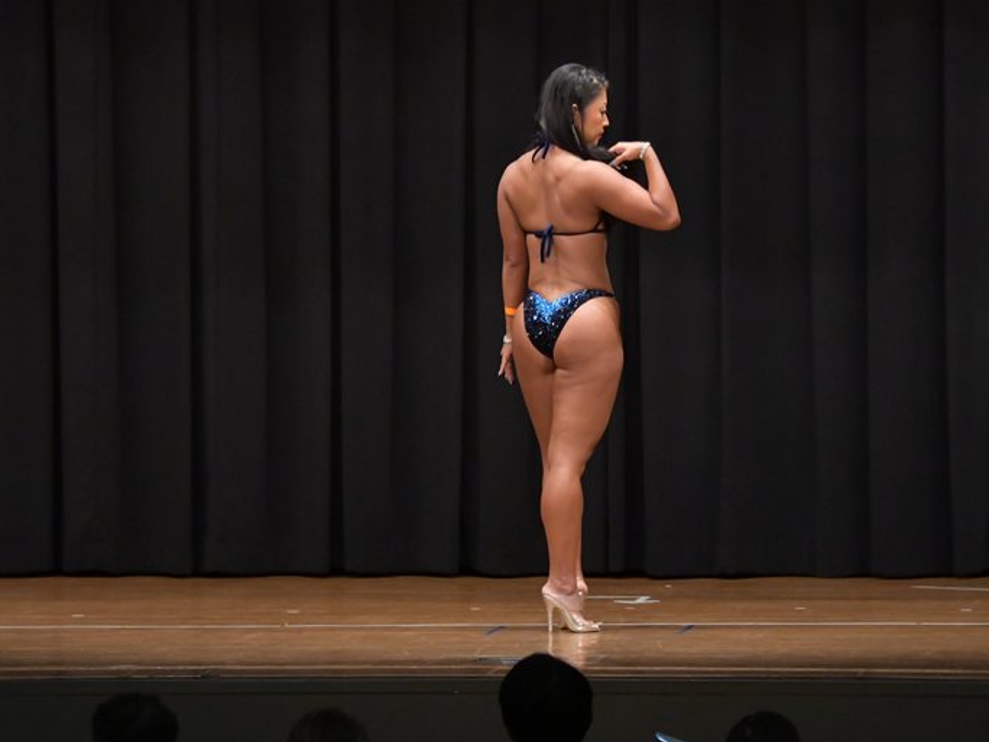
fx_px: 6286
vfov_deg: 6.8
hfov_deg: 9.0
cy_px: 372
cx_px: 552
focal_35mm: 220
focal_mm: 135
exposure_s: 1/400
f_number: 5.6
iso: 6400
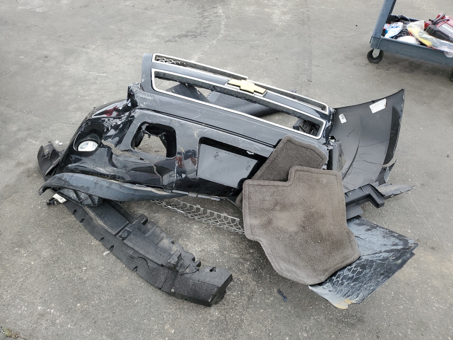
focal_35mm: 26
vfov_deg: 53.1
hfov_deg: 67.3
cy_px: 170
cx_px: 226
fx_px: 340
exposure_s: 1/217
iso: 50
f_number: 1.5
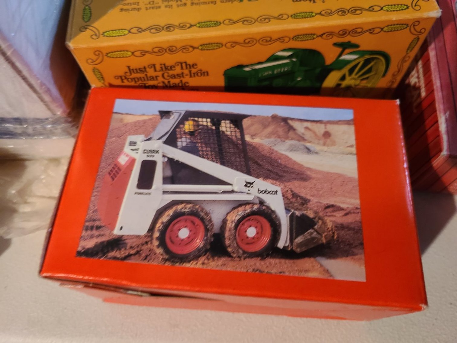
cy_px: 172
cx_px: 228
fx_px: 343
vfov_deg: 53.1
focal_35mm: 26
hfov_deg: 67.3
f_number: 1.8
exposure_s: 1/40
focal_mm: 5.4
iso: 320
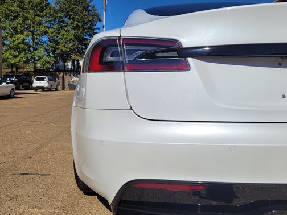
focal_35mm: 33
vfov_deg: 42.9
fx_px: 274
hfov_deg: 55.4
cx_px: 145
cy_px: 110
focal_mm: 5.4
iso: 40
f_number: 1.8
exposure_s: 1/7158
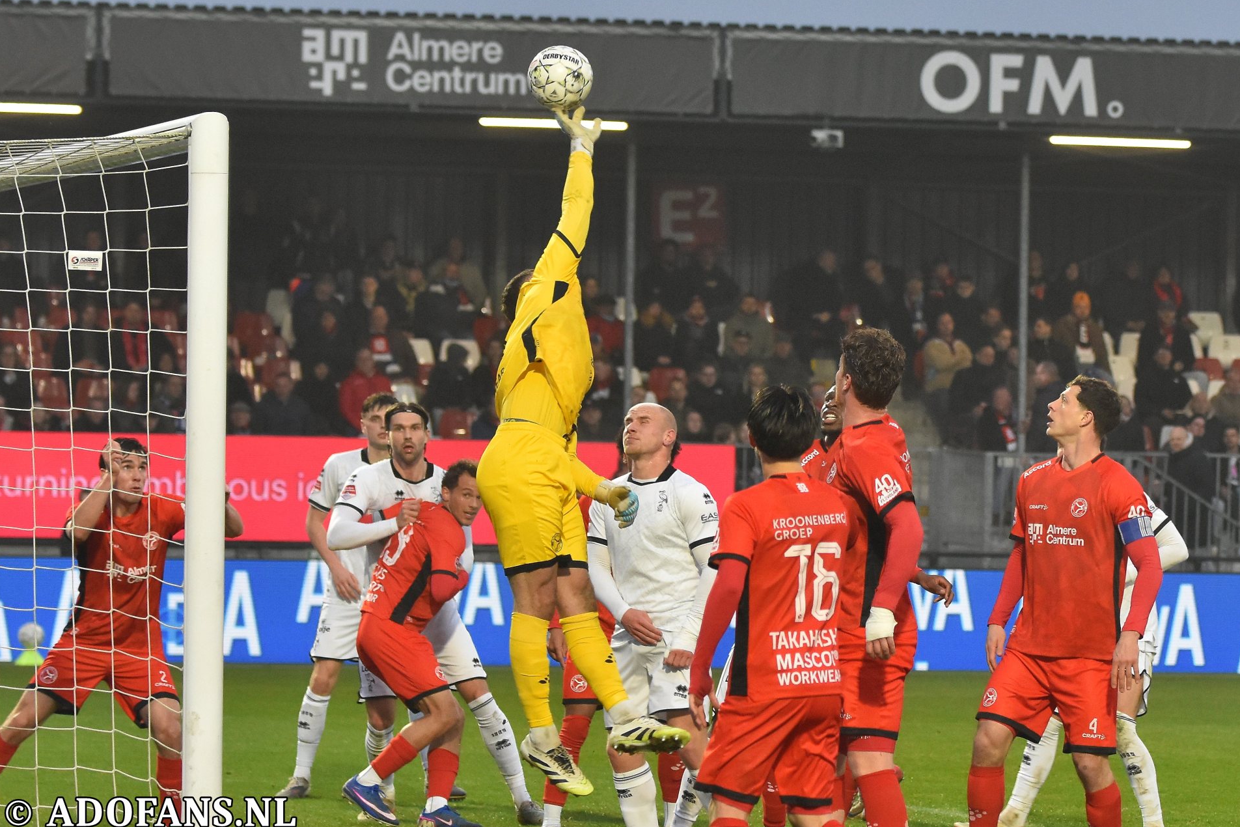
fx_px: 4477
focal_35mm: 130
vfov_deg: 10.5
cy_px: 412
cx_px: 623
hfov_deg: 15.8
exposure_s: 1/640
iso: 1600
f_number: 2.8
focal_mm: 86
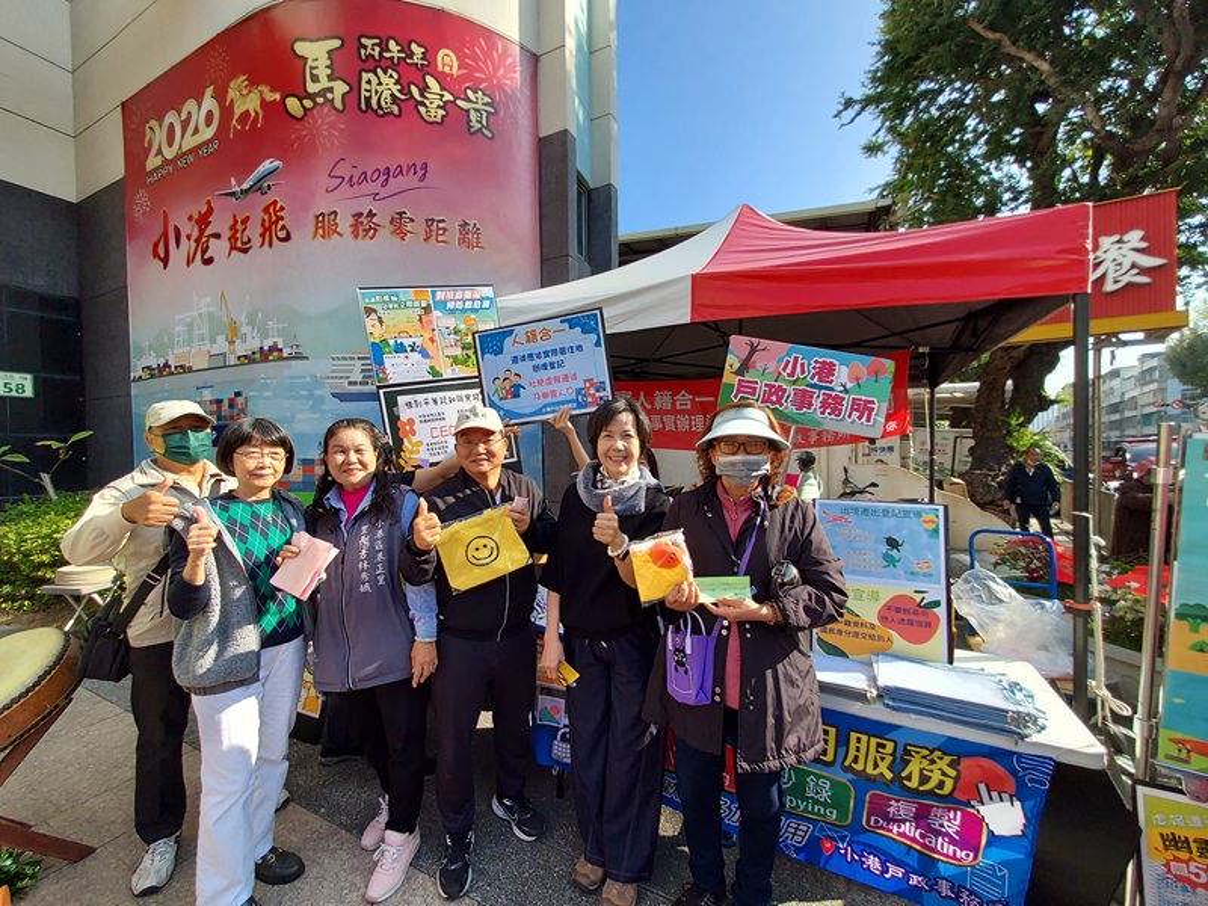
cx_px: 604
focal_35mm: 13
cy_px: 453
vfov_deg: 89.9
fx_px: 454
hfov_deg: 106.2
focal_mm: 1.42
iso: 50
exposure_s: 1/826
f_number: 2.2
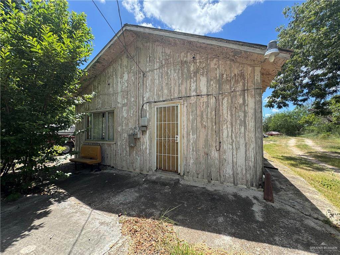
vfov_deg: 85.7
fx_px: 138
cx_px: 170
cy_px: 128
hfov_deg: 102.1
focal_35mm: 14
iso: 40
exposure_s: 1/840
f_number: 2.2
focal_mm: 2.22
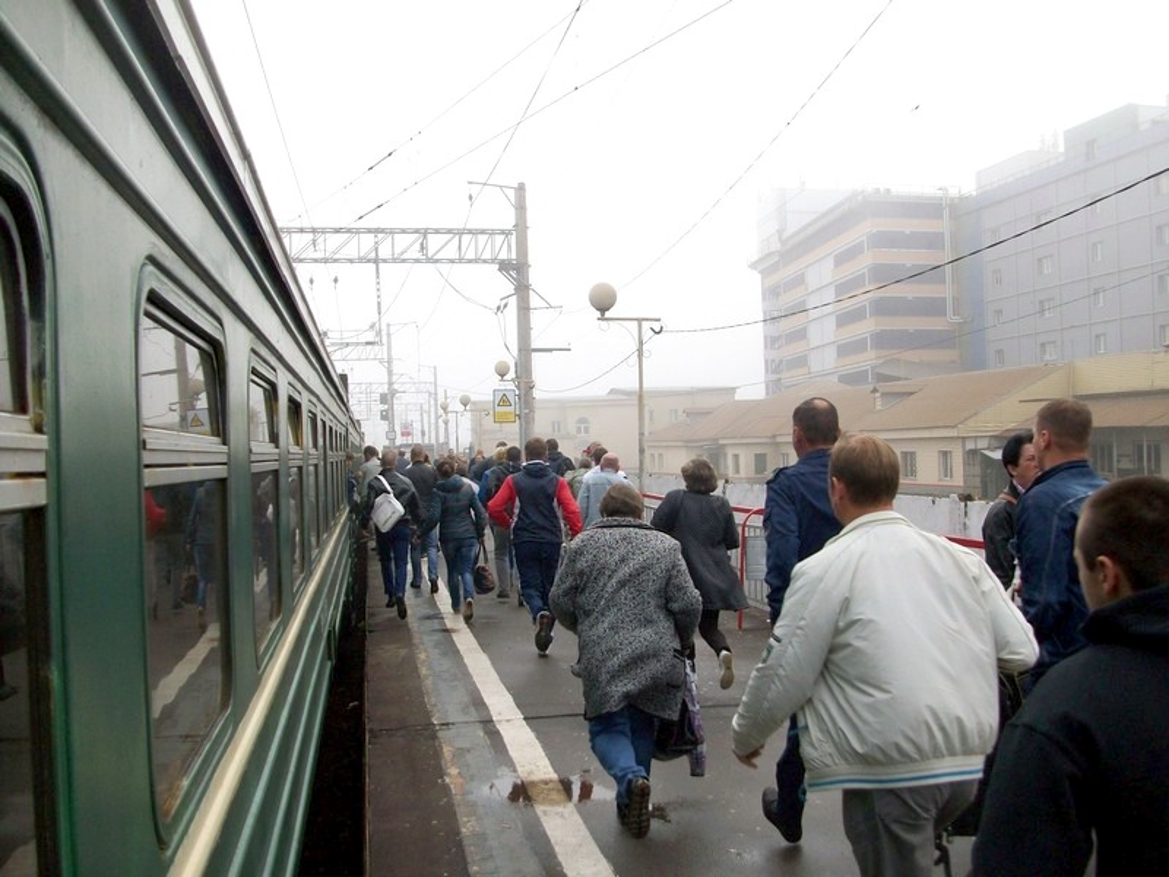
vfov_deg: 41.8
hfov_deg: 54.0
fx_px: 1148
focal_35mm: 34
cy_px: 438
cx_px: 584
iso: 64
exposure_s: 1/410
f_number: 2.8
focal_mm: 5.7
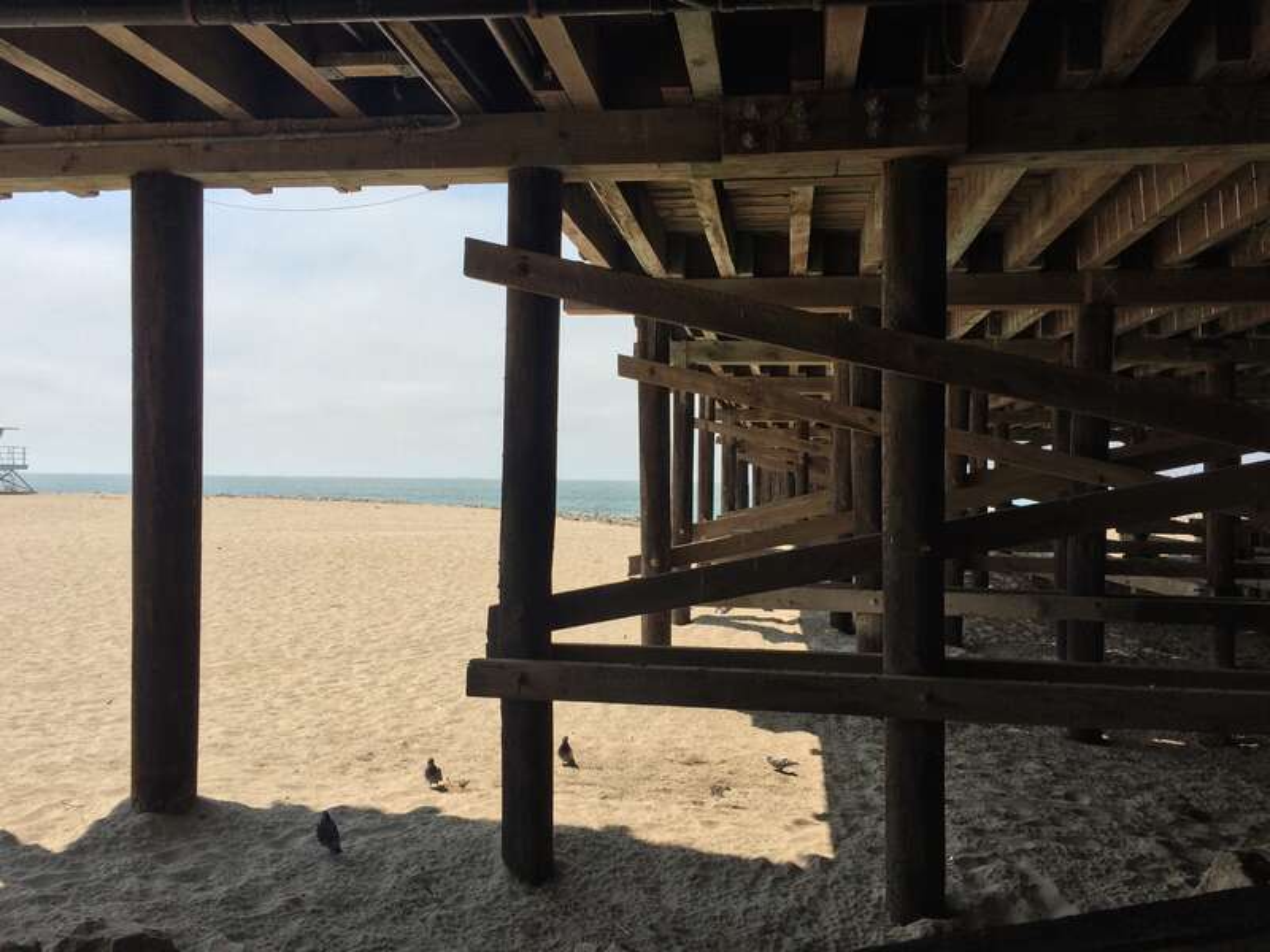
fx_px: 1064
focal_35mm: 29
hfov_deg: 61.7
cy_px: 476
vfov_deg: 48.2
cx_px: 635
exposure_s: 1/3165
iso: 32
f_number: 2.2
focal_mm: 4.15
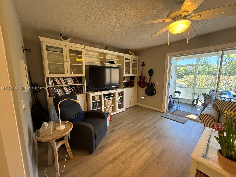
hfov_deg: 102.1
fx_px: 95
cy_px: 88
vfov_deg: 85.7
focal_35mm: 14
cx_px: 118
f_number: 2.2
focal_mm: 2.22
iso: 640
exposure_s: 1/120
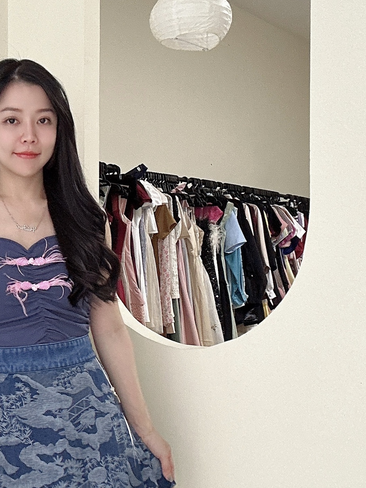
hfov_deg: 30.1
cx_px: 33
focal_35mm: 46
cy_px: 450
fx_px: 648
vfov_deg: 38.1
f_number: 1.9
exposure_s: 1/60
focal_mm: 2.69
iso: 160
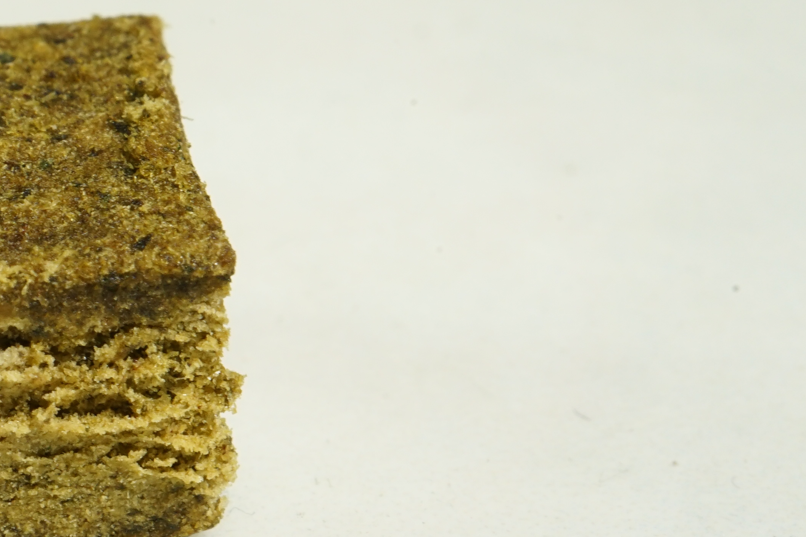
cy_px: 328
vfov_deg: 9.7
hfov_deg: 14.1
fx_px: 3179
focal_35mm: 142
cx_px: -93
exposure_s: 1/15
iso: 640
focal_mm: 50
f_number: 16
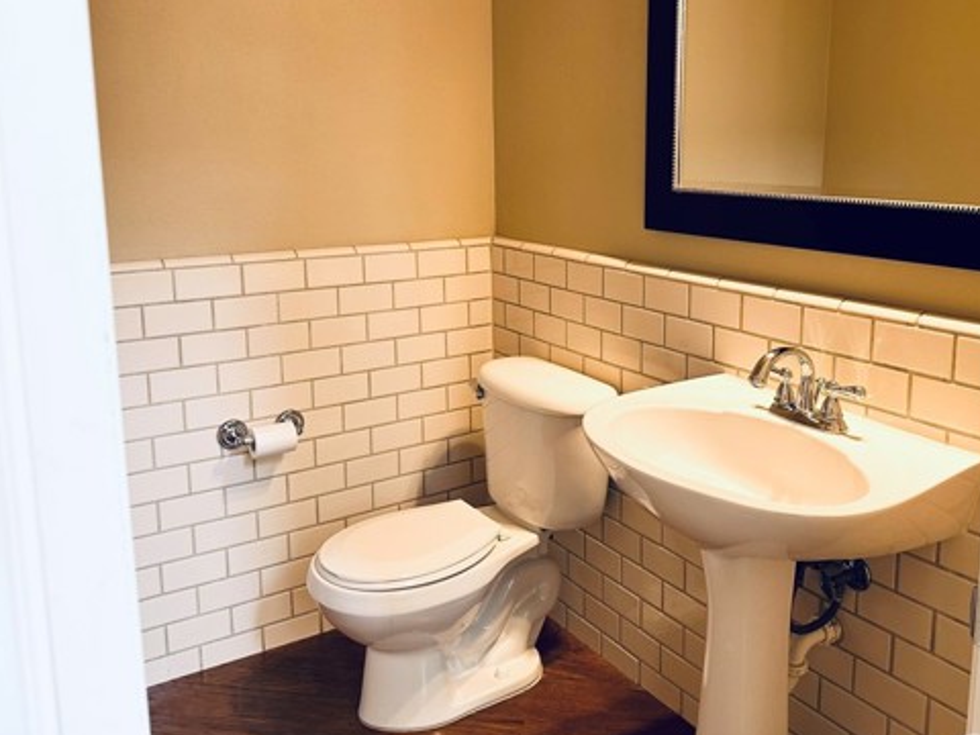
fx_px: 906
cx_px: 576
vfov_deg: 43.9
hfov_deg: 56.5
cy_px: 292
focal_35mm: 32
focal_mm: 6.86
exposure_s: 1/60
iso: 160
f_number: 1.78
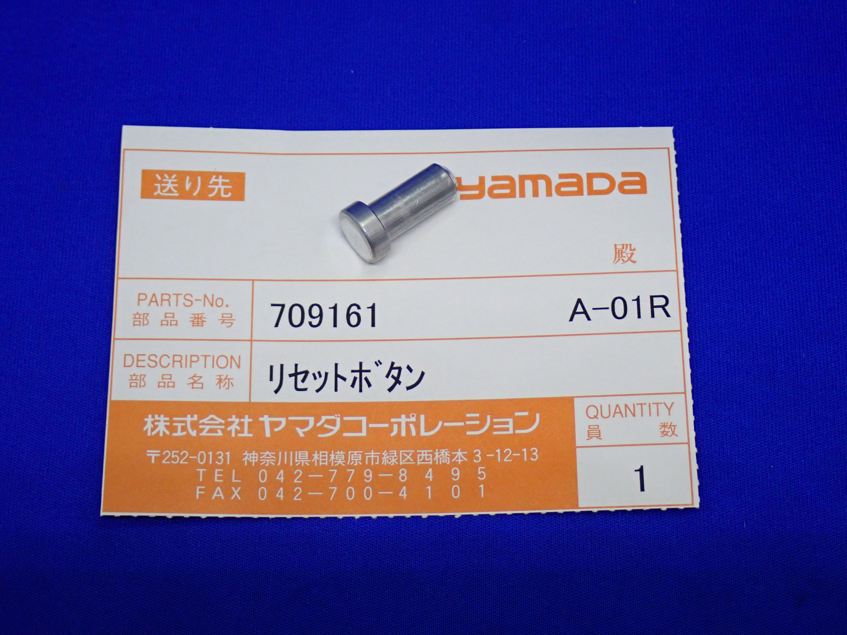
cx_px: 424
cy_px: 318
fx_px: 1737
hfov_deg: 27.4
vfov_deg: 20.7
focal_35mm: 71
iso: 320
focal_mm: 12.73
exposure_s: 1/60
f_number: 3.9
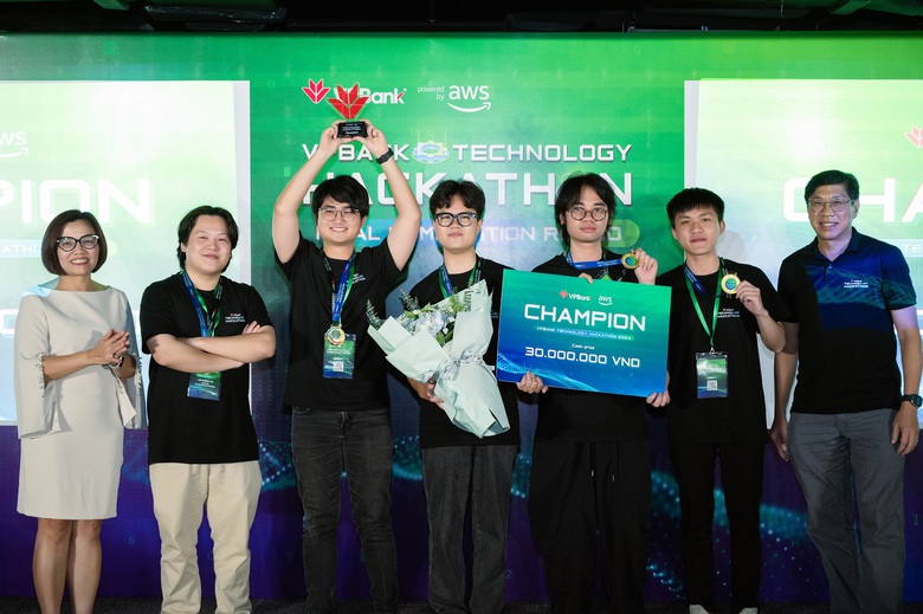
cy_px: 307
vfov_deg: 25.0
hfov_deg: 36.9
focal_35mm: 54
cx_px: 462
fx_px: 1384
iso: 2000
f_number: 4
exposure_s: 1/100
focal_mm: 54
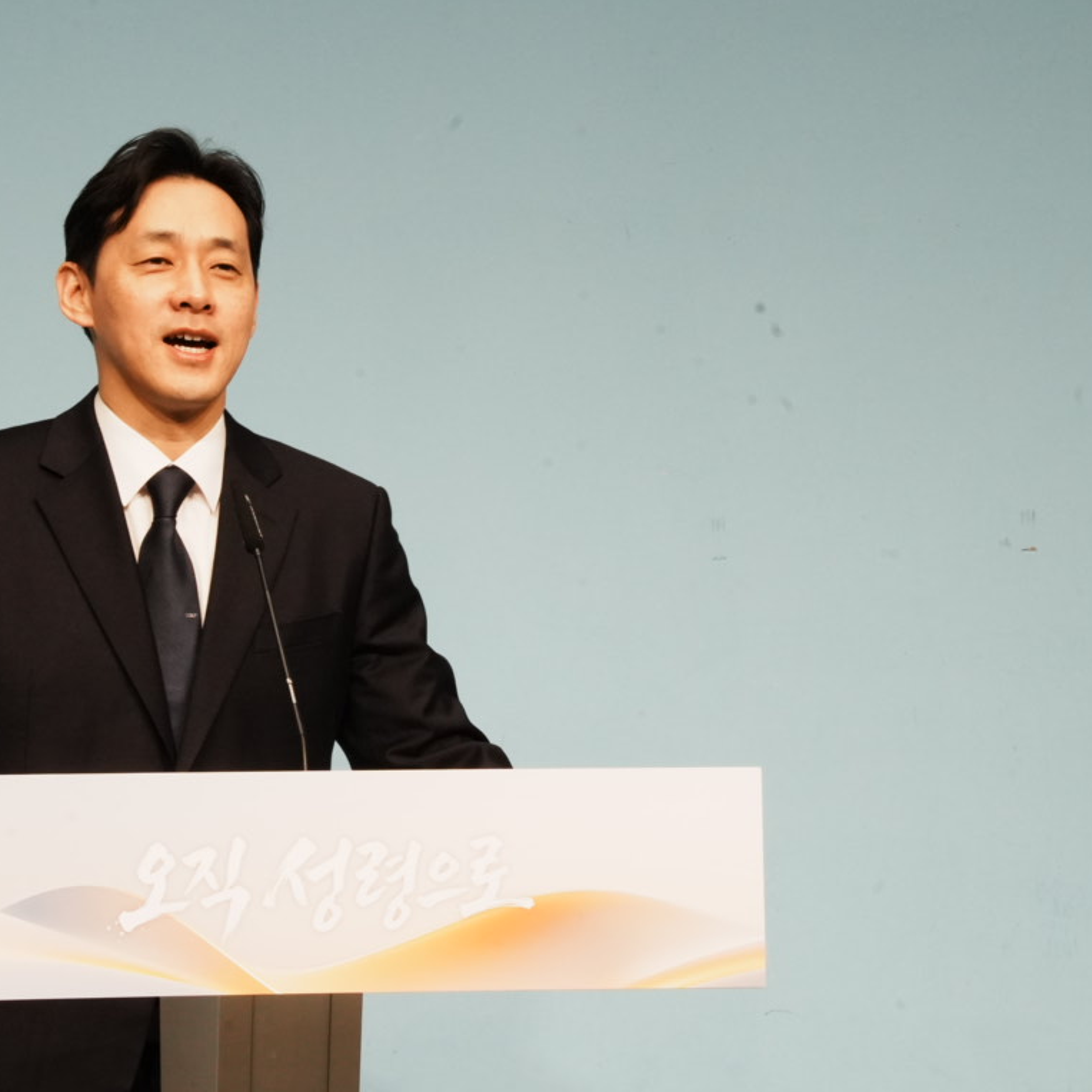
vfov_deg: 5.6
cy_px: 583
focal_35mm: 315
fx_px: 11242
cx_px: 459
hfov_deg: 5.6
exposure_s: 1/80
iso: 2500
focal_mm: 175
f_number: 20
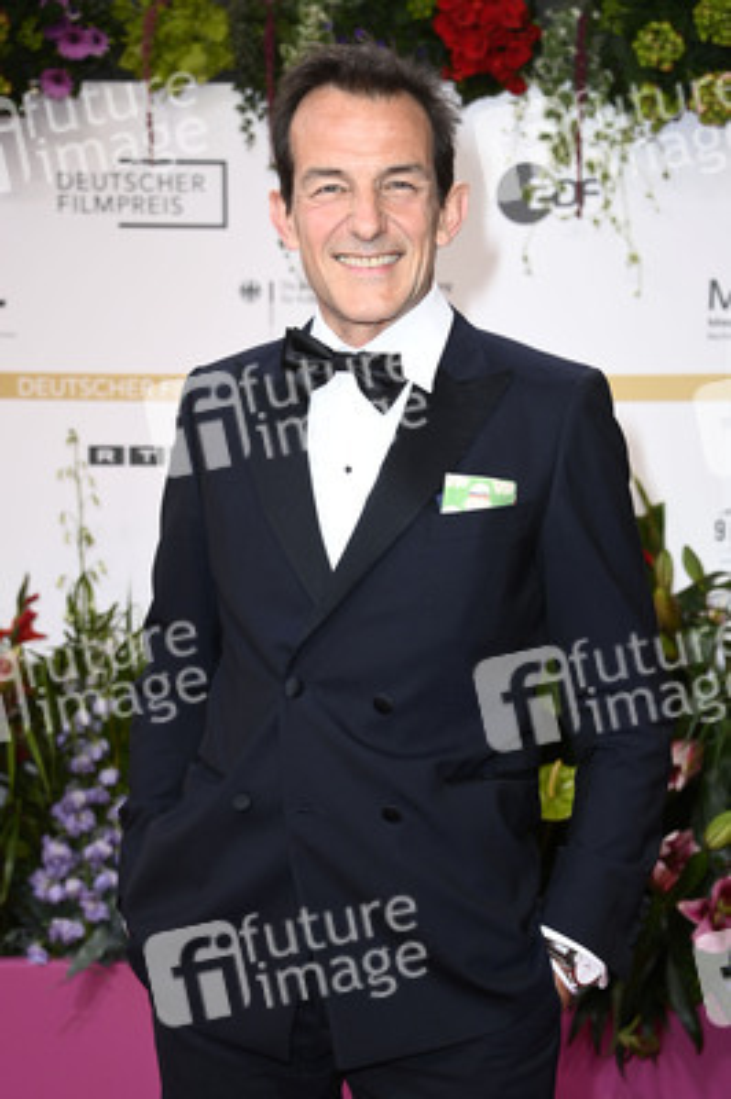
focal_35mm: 85
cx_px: 366
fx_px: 2593
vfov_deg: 23.9
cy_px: 550
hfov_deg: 16.0
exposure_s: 1/250
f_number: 5.6
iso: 500
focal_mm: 85
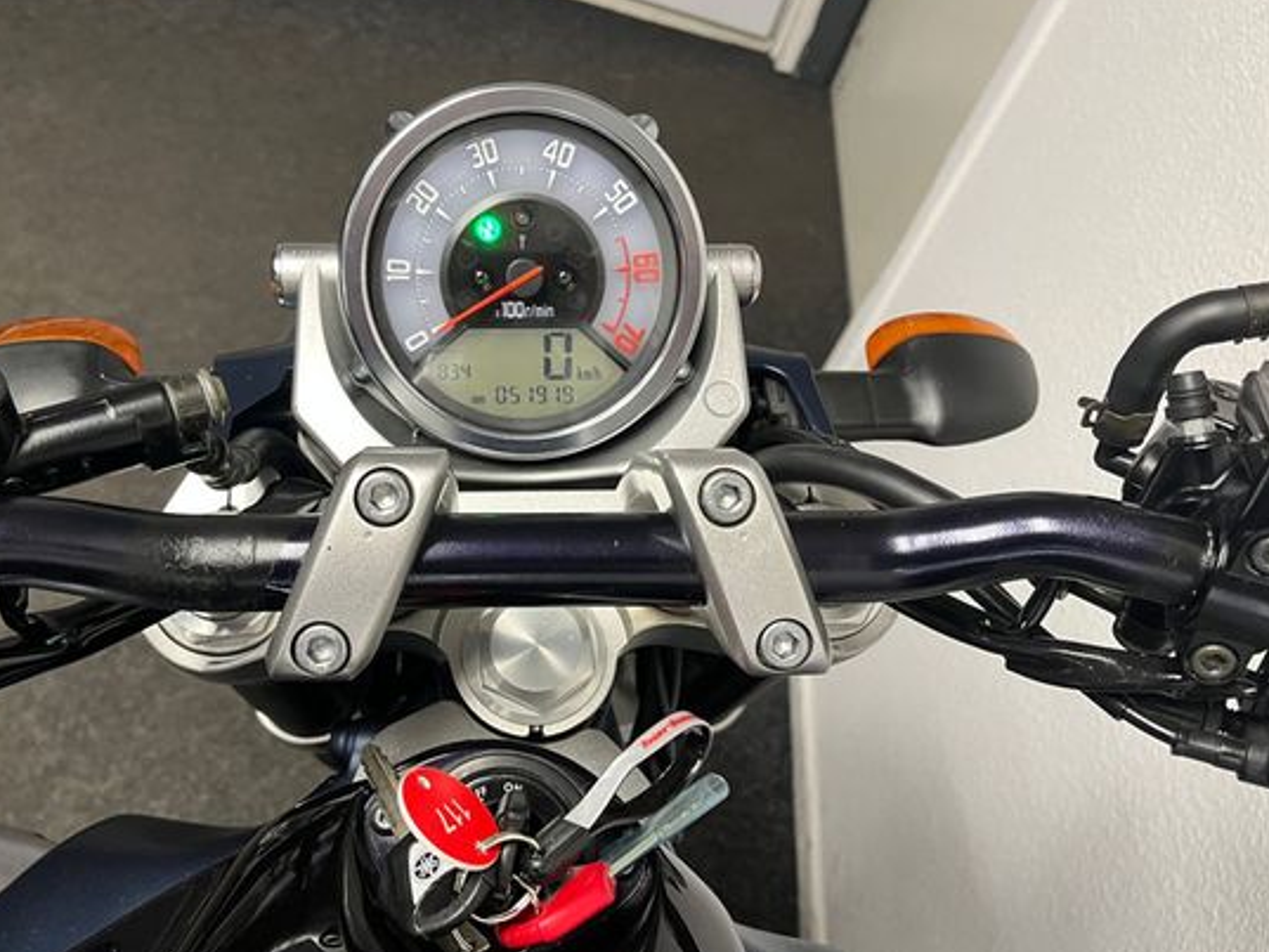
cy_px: 496
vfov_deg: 45.4
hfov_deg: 58.1
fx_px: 1137
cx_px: 539
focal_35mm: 31
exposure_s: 1/50
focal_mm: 5.1
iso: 160
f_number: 1.6
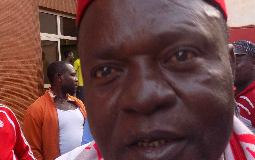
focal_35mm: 48
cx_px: 164
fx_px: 334
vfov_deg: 26.7
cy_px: 106
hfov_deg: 41.4
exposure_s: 1/30
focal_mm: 4
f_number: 3.1
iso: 140
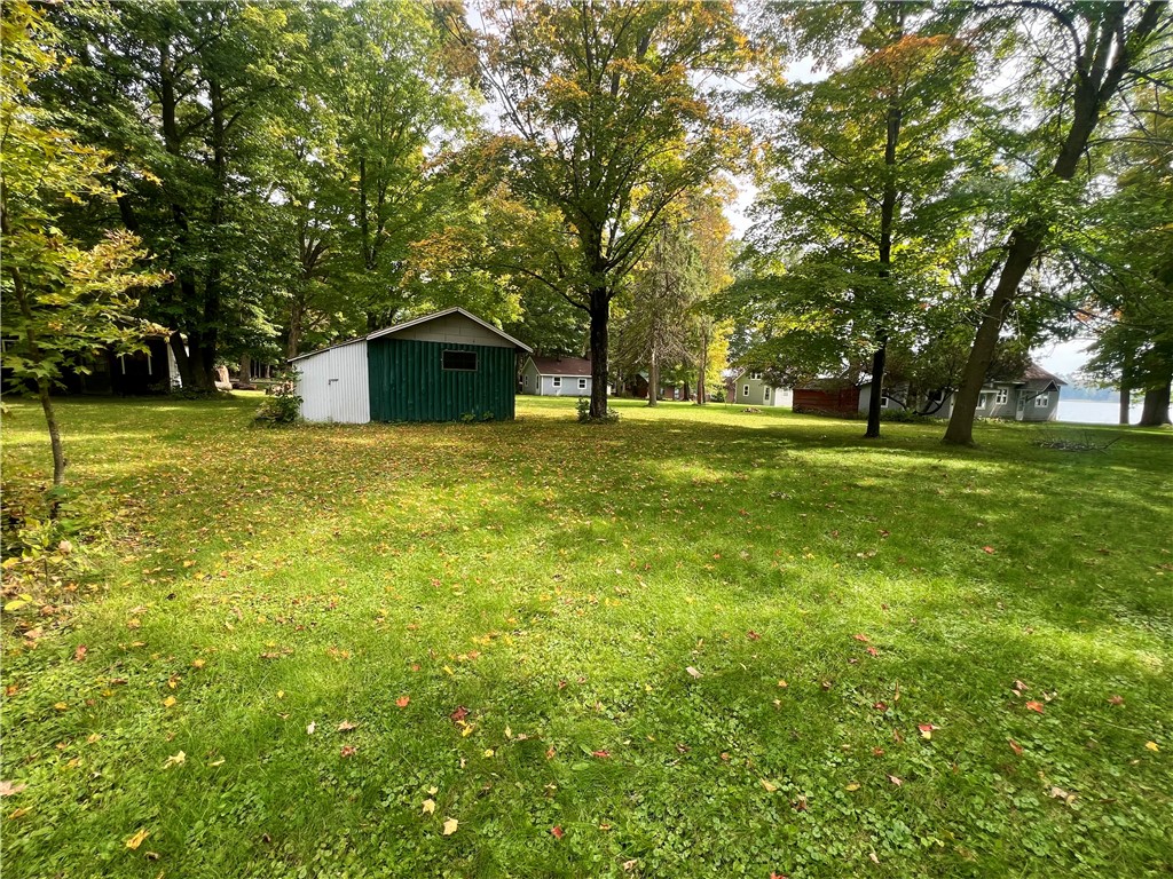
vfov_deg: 89.9
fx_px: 441
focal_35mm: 13
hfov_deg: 106.2
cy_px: 440
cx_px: 586
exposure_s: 1/307
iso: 32
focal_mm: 1.57
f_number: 1.8
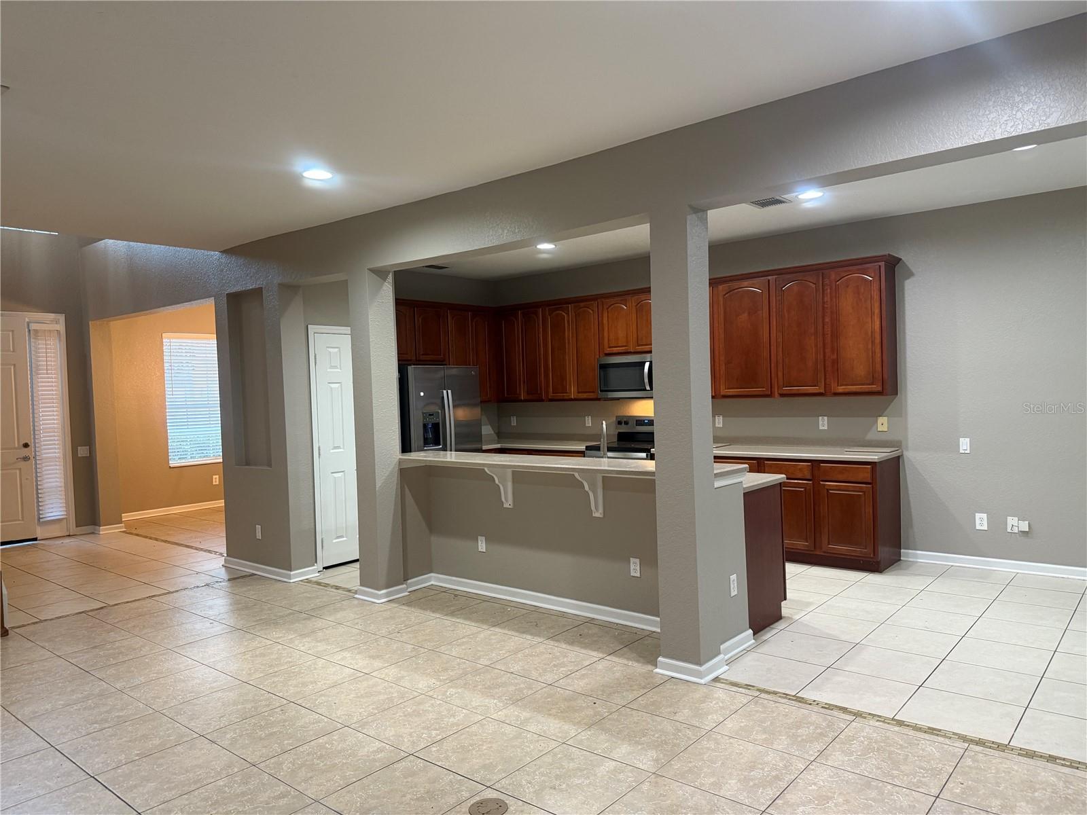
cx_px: 544
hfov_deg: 71.6
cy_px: 408
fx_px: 754
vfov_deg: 56.8
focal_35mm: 24
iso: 250
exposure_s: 1/60
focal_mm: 6.76
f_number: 1.78
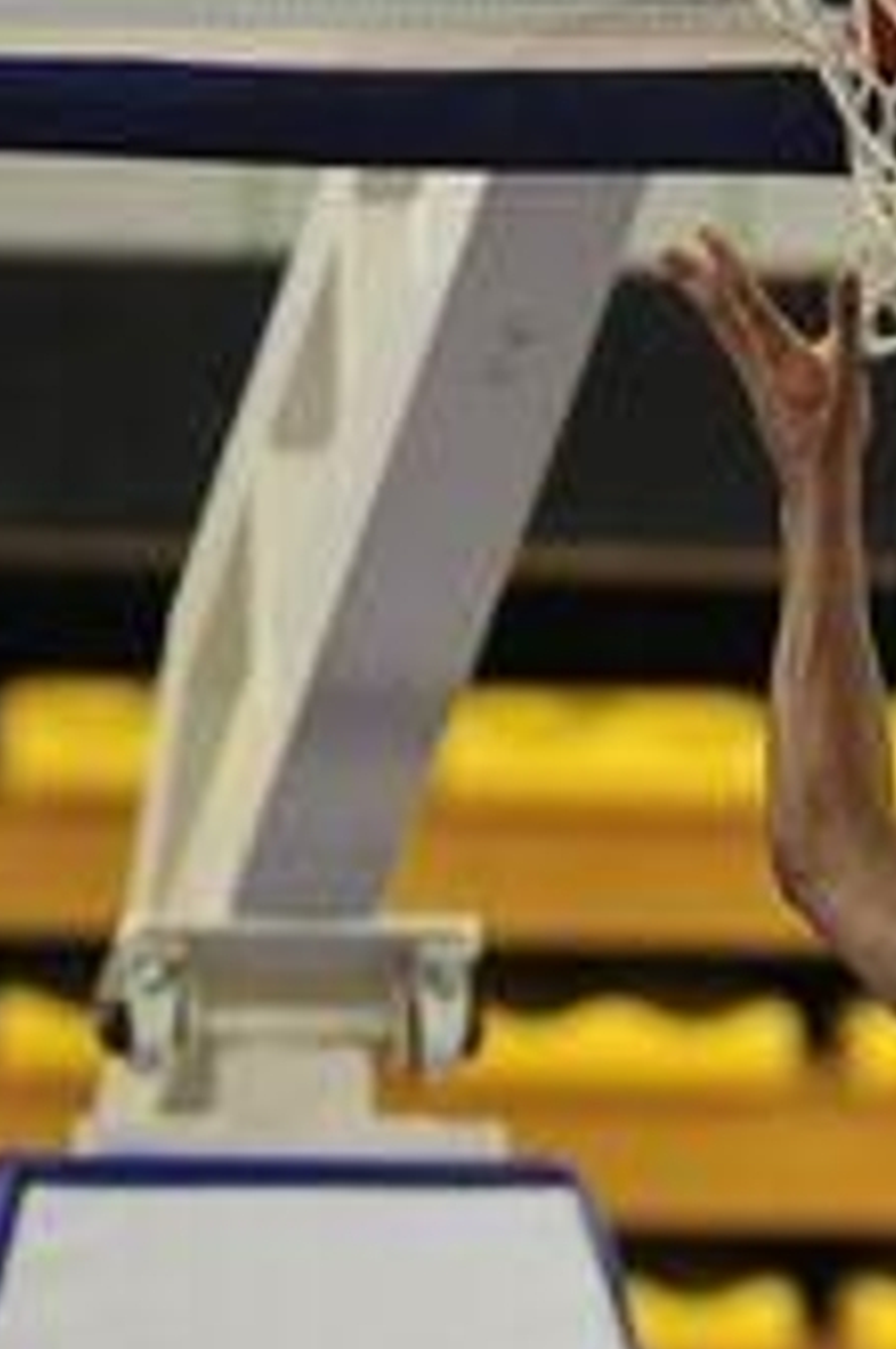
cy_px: 1620
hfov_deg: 1.3
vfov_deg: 1.9
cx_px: 1419
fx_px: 40401
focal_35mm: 1080
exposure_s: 1/1250
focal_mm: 300
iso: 3200
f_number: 2.8
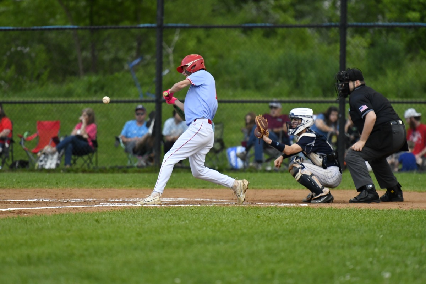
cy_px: 142
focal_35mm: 300
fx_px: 3550
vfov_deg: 4.6
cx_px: 213
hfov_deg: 6.9
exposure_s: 1/3200
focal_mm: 200
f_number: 2.8
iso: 1600
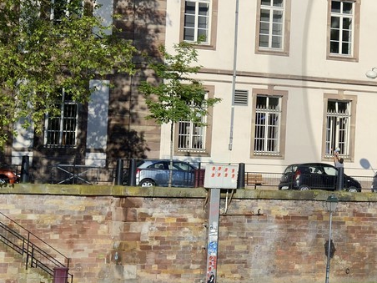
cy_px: 68
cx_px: 608
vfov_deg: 8.7
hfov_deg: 11.1
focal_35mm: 170
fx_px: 1851
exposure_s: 1/250
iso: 200
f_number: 14
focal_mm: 50
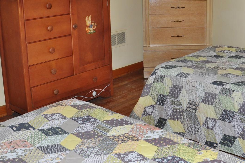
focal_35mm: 52
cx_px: 174
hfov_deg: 37.6
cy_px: 28
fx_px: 353
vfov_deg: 25.4
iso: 200
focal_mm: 18
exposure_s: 1/60
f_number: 8
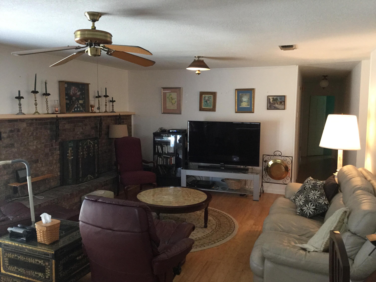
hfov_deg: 58.4
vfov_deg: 45.4
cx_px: 188
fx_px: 337
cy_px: 141
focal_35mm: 31
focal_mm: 3.3
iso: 200
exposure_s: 1/30
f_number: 2.4
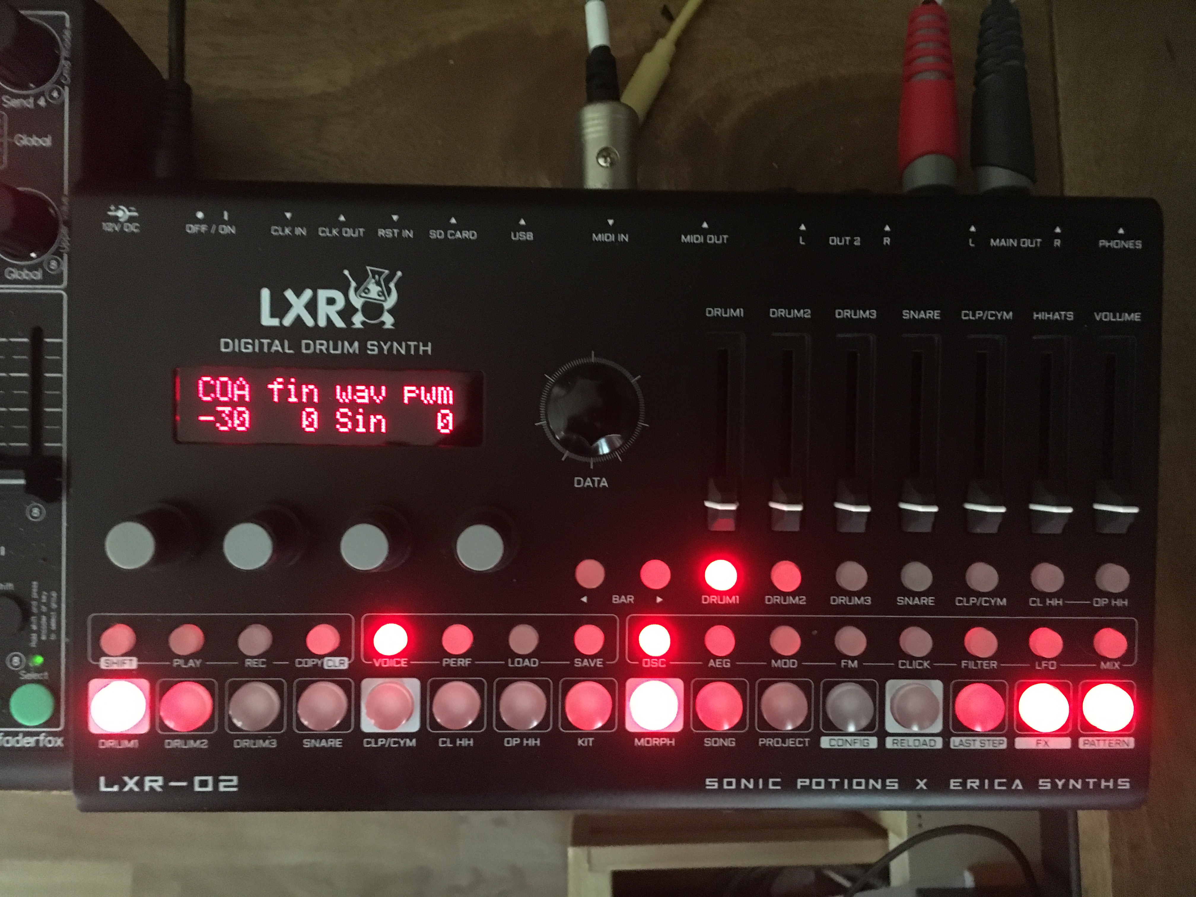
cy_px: 448
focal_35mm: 29
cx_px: 598
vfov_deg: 48.2
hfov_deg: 61.7
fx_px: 1002
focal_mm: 4.15
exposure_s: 1/17
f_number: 2.2
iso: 800
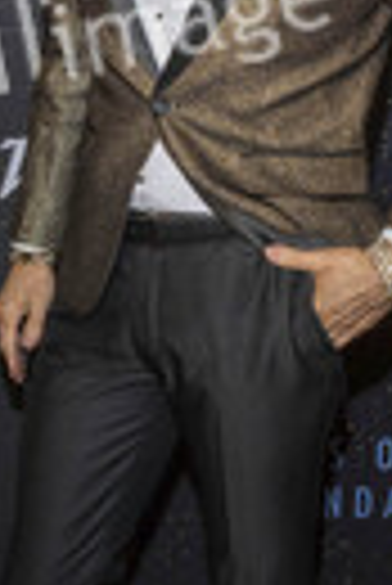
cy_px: 230
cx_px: 230
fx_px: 1450
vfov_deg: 22.8
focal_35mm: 89
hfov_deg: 15.4
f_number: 5.6
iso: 800
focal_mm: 29
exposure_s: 1/200
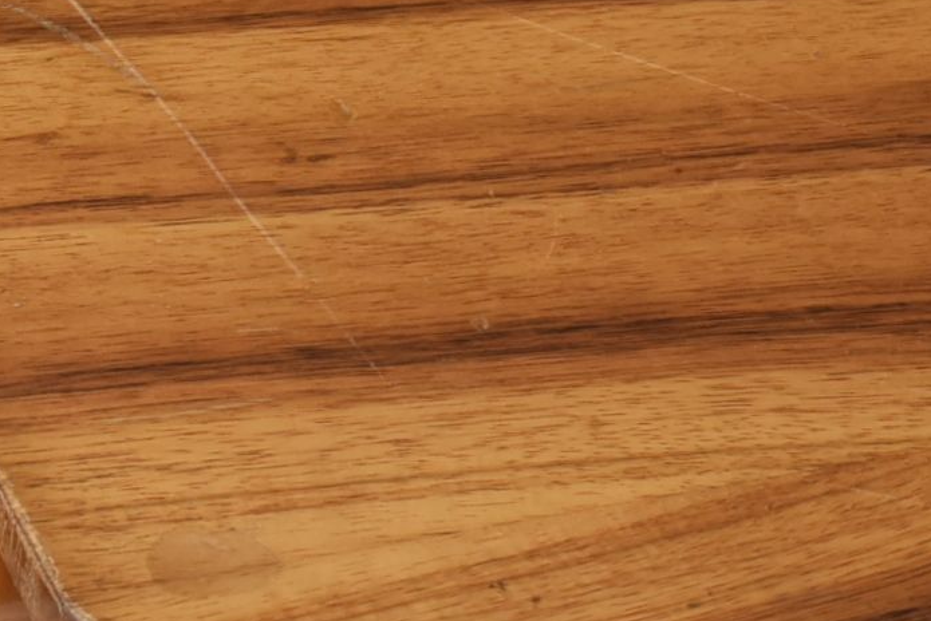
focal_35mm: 226
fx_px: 5851
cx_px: -875
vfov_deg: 6.0
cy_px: -174
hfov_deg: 8.6
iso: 200
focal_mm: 35
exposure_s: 1/125
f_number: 10
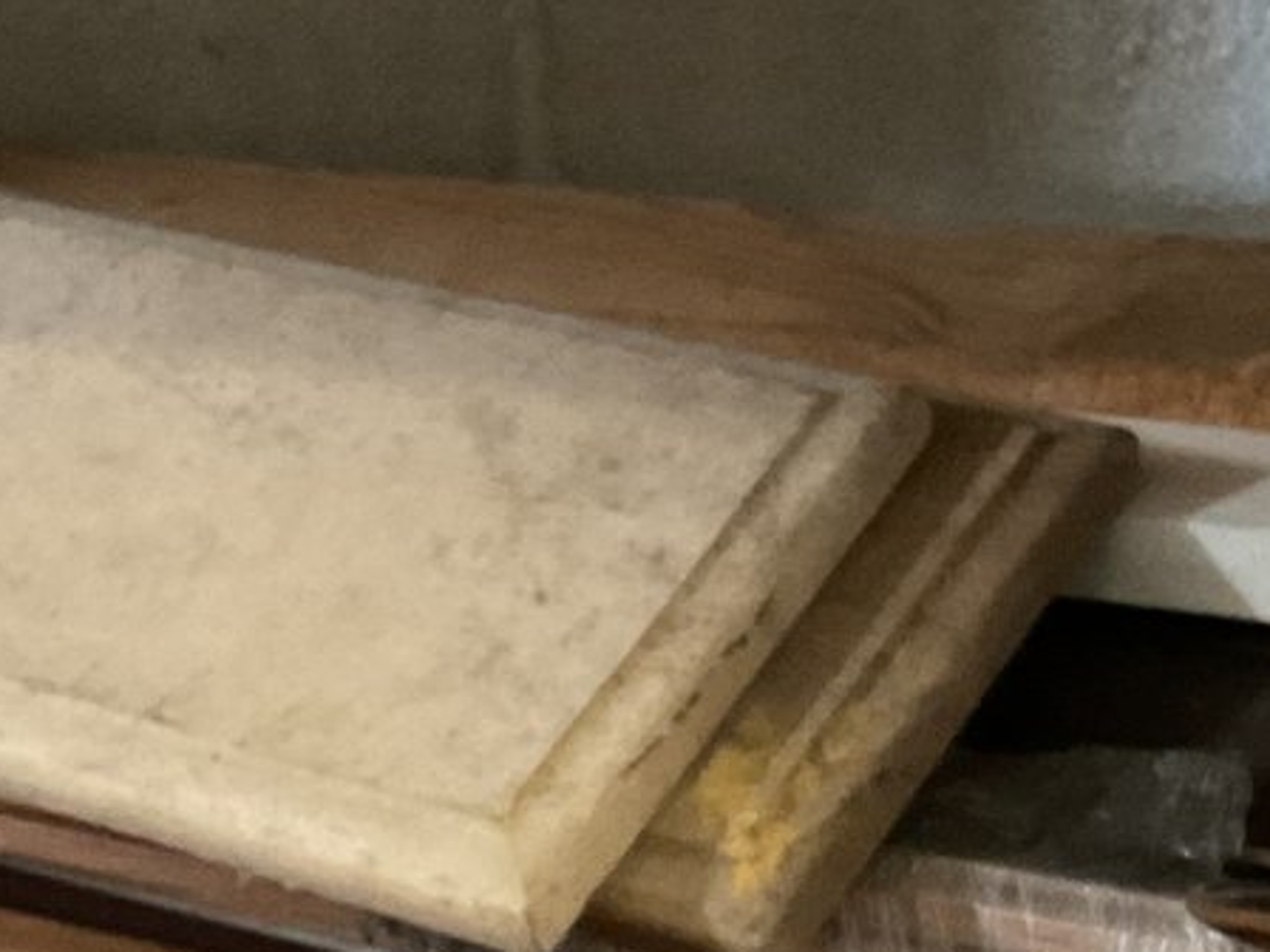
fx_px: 3595
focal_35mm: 98
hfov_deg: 20.0
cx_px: 495
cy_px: 1013
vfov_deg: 14.8
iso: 500
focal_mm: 3
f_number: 1.8
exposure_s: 1/30
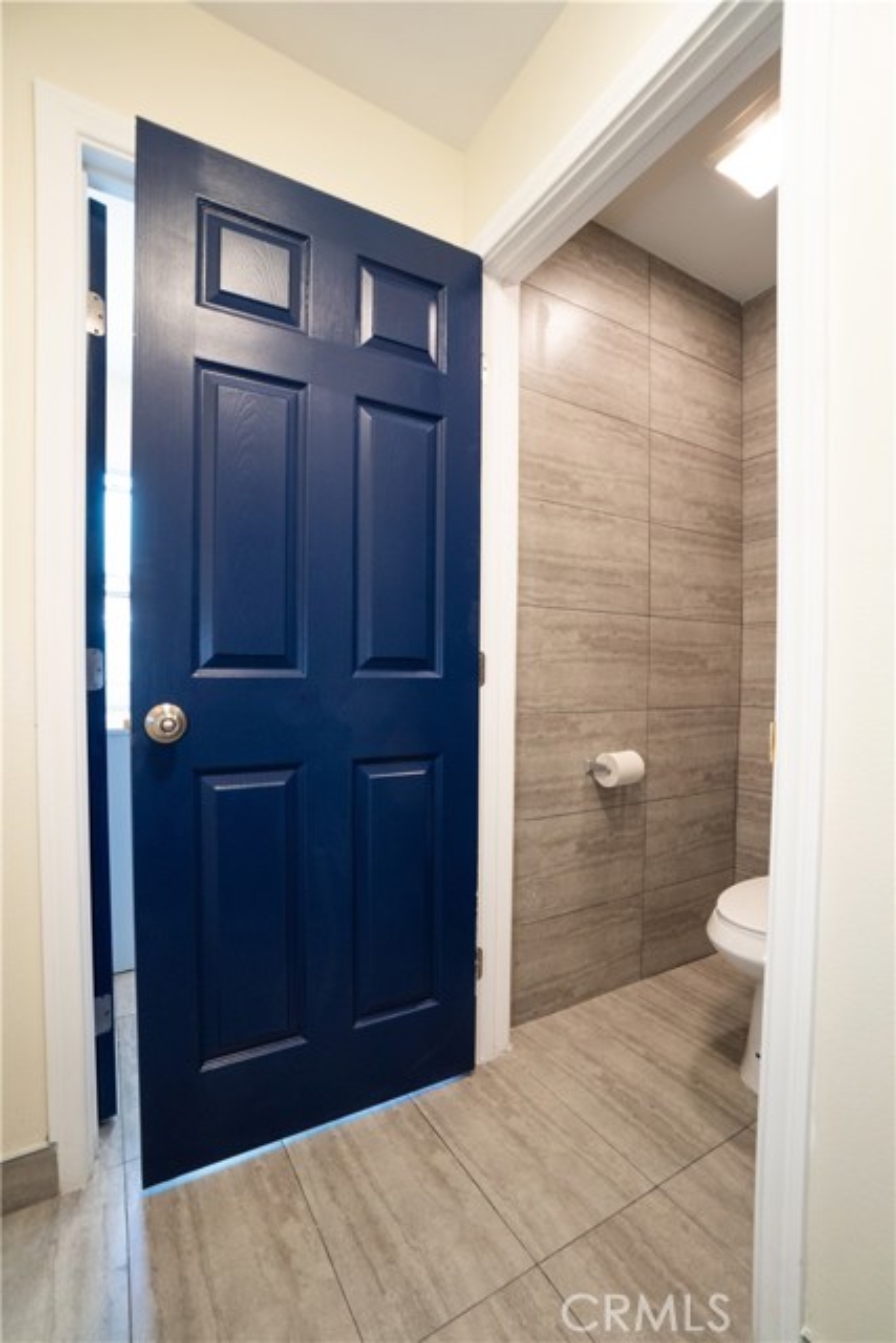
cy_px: 672
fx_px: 560
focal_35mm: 15
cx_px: 448
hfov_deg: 77.4
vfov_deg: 100.4
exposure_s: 1/8
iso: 400
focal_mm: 10
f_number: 9
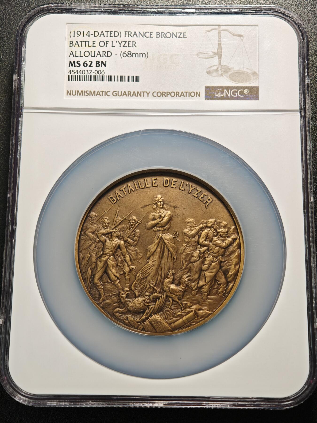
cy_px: 212
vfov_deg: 32.2
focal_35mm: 60
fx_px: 733
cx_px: 158
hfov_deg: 24.4
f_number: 2
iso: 500
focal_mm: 9
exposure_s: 1/103
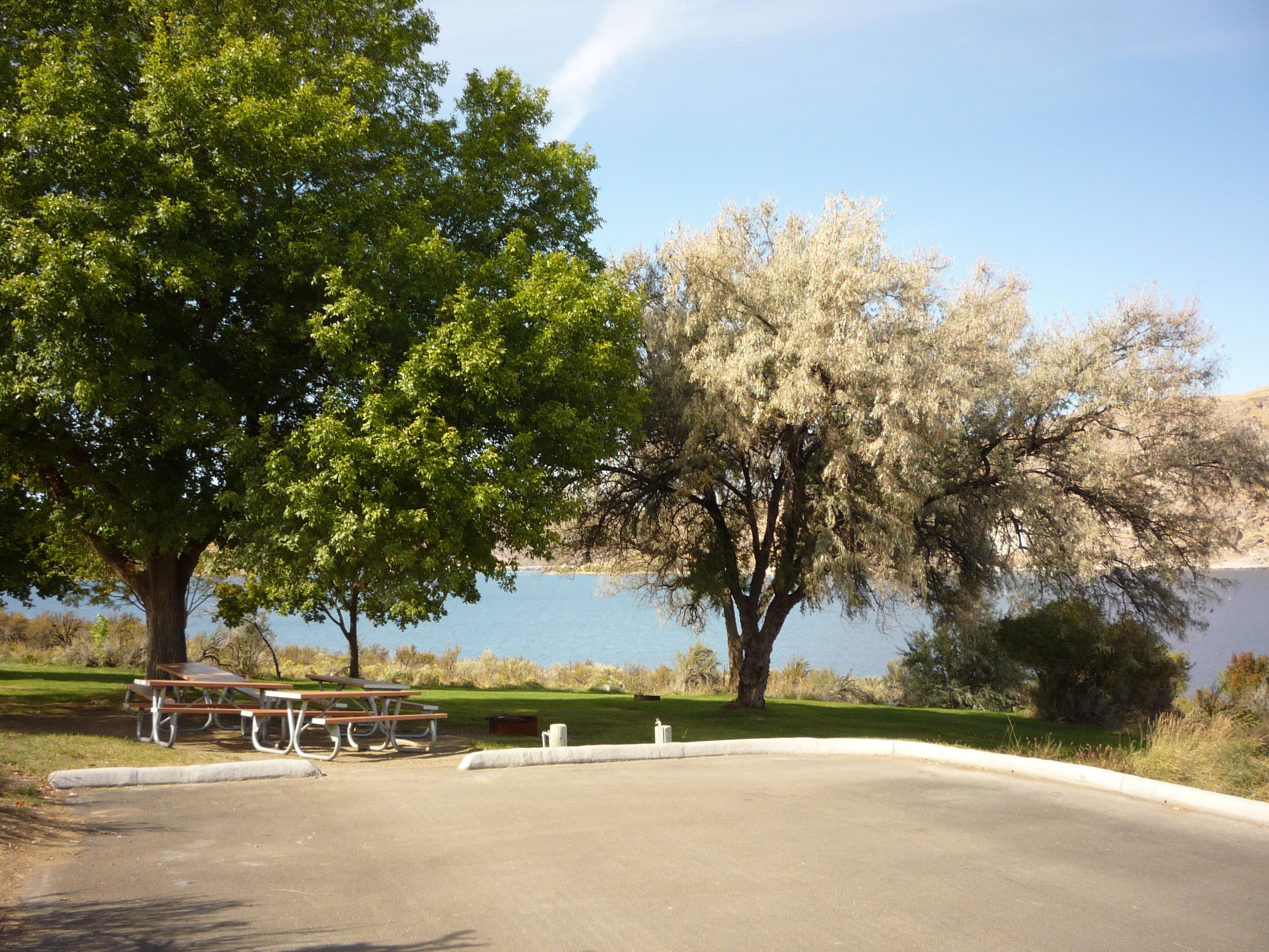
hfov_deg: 56.8
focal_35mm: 32
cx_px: 634
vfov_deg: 44.2
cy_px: 476
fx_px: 1173
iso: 100
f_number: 4
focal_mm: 5.2
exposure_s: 1/250
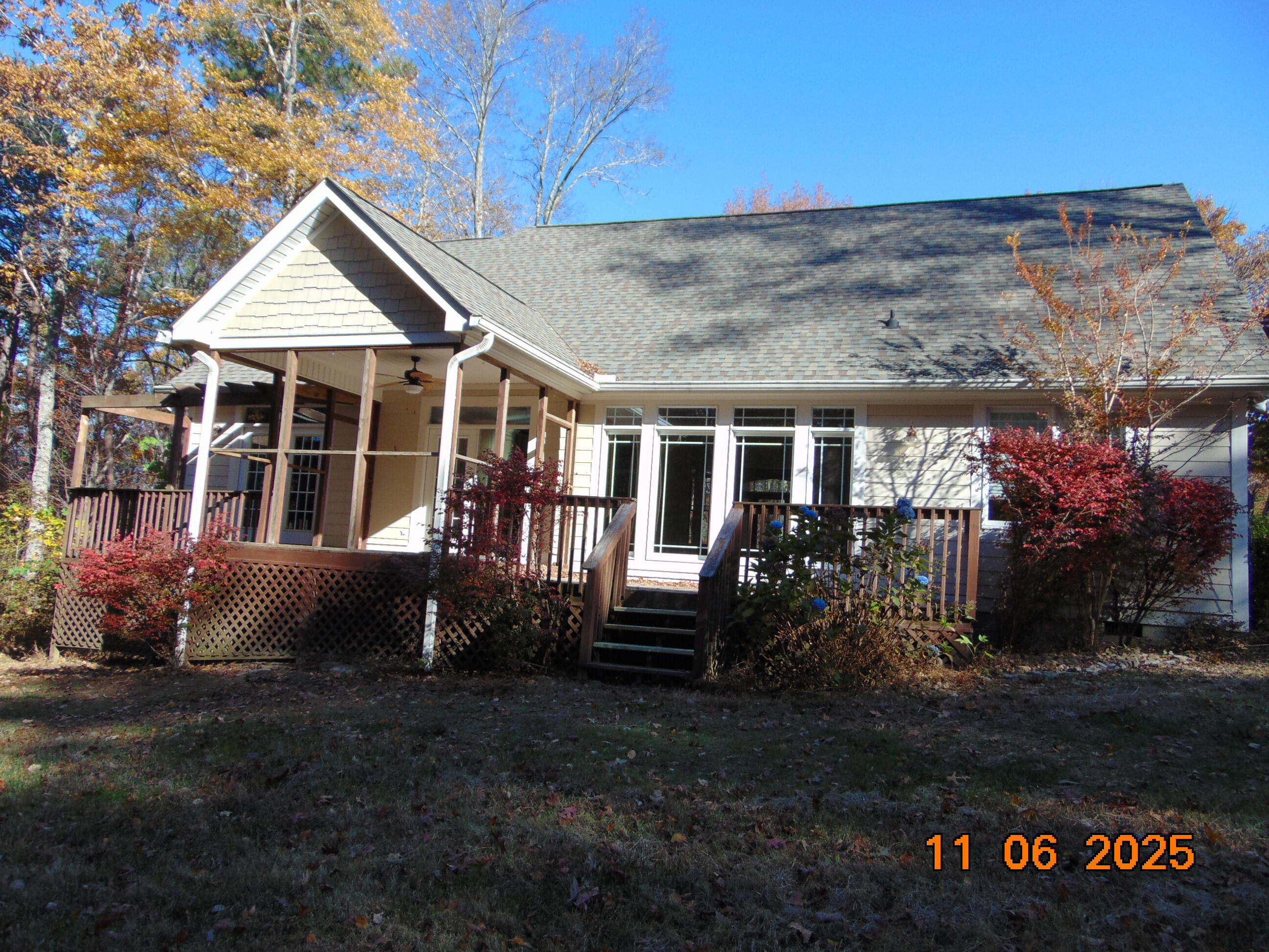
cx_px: 634
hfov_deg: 69.4
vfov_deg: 54.9
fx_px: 916
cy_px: 476
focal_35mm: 25
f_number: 3
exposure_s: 1/640
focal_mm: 4.5
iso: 80
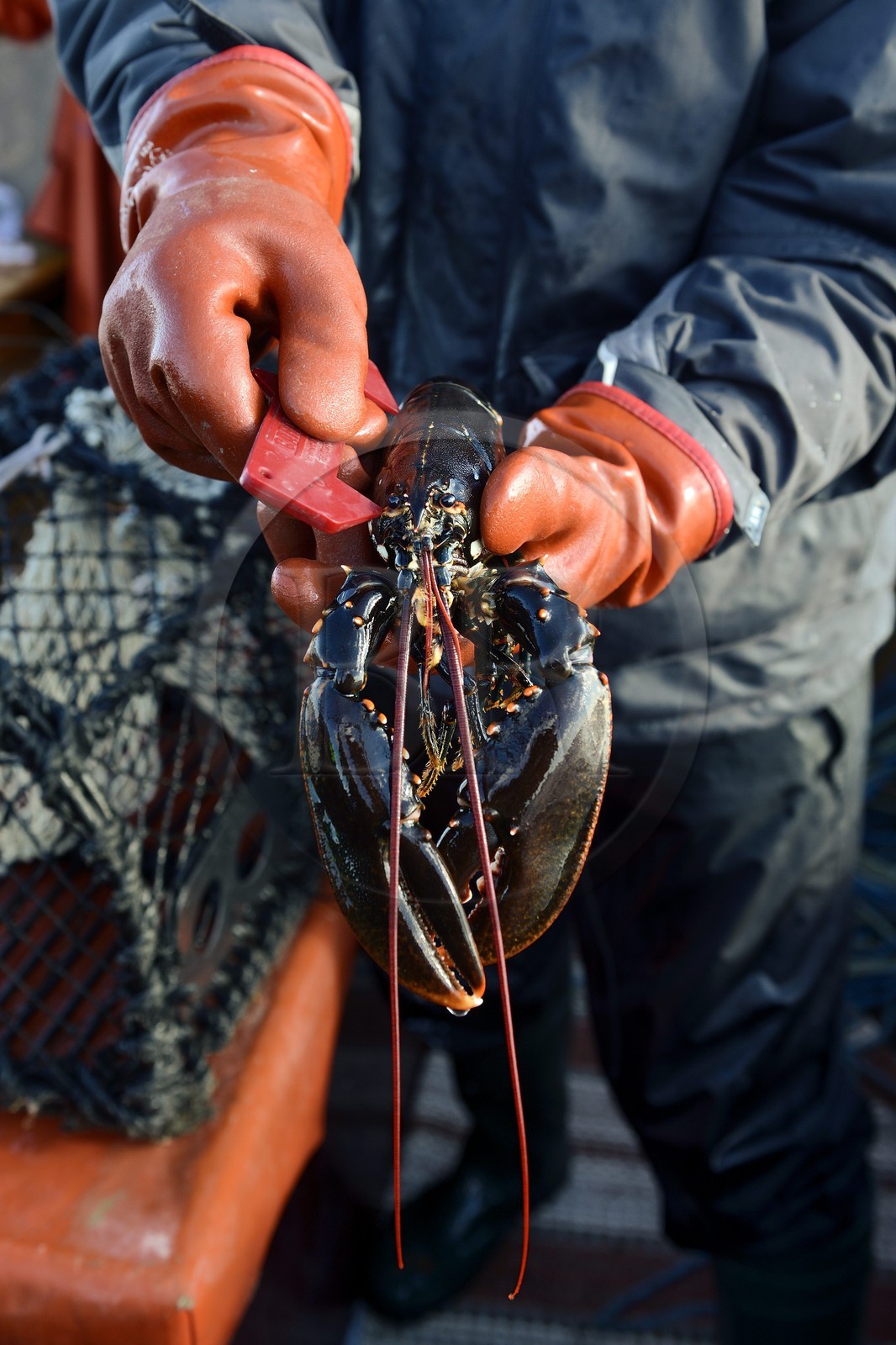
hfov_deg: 37.8
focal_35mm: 35
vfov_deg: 54.4
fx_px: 1307
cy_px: 672
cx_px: 448
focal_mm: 35
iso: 400
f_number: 4
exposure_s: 1/400
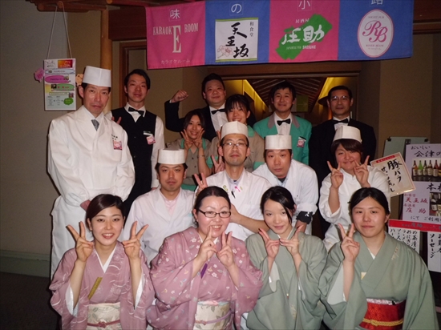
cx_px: 220
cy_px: 165
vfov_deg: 53.0
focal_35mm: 26
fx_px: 331
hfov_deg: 67.3
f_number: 2.8
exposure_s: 1/60
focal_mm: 4.7
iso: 200
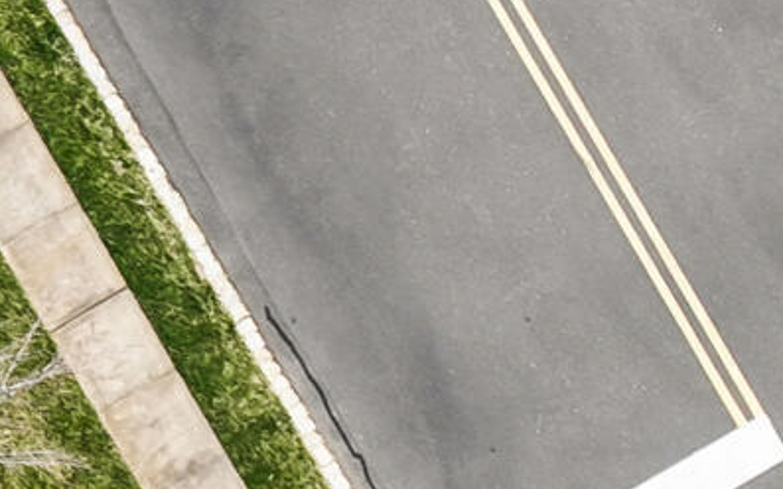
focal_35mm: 192
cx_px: -1207
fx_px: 4097
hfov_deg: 9.5
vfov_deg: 6.8
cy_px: -5
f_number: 2.8
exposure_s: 1/800
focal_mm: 12.29
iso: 100
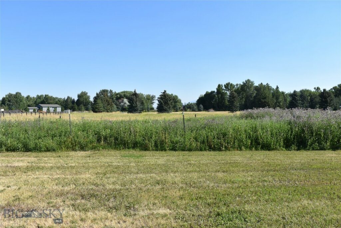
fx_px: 327
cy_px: 114
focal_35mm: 34
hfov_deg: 55.1
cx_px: 170
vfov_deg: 38.4
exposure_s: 1/500
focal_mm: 23
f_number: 8
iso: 200
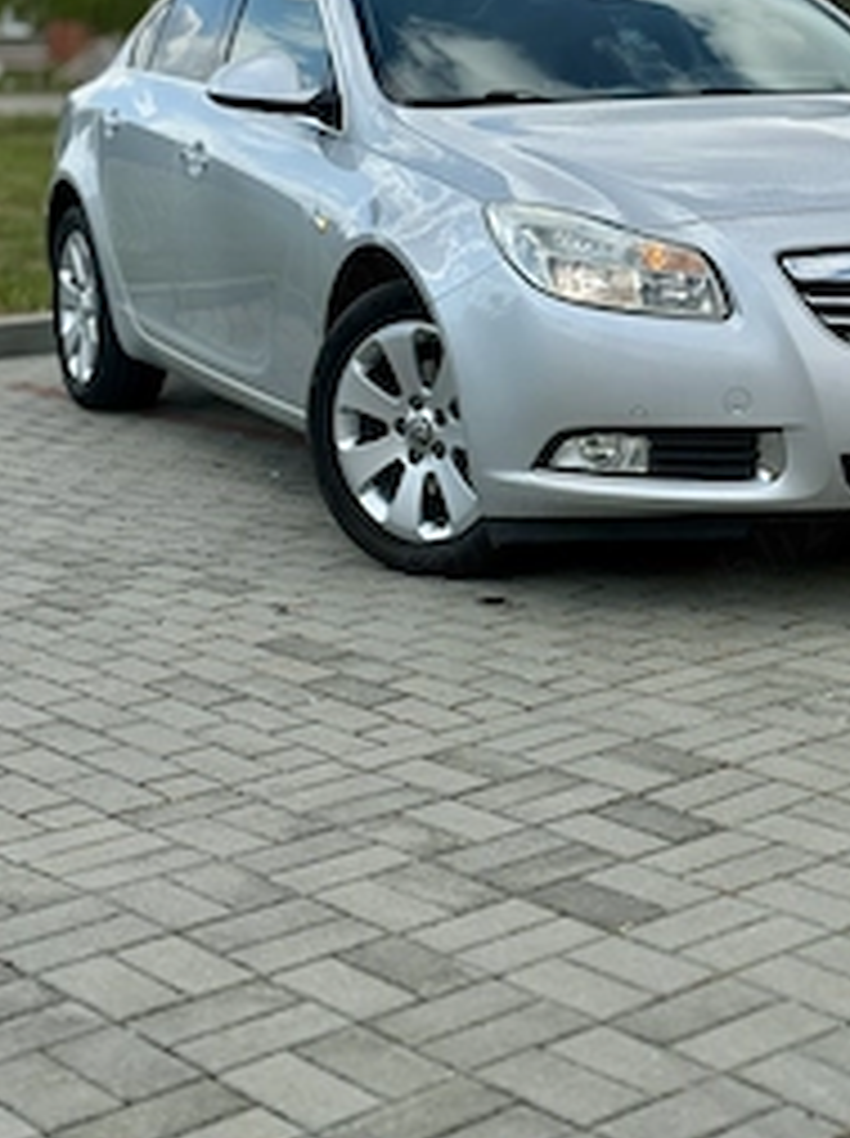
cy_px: 270
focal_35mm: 76
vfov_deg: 25.4
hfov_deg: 19.2
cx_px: 634
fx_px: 2495
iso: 80
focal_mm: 6.76
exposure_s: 1/6024
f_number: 1.78
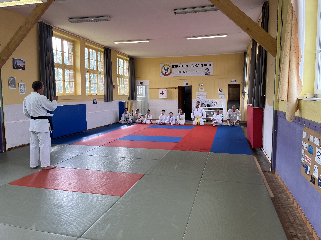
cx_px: 160
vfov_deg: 53.1
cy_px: 120
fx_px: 241
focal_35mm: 26
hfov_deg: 67.3
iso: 40
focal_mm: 5.1
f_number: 1.6
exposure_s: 1/171
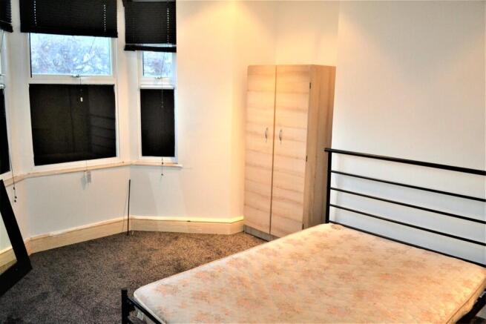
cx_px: 243
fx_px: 405
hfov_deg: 61.9
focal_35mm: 30
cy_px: 162
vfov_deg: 43.6
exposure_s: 1/60
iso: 1800
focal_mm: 20
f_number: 3.8
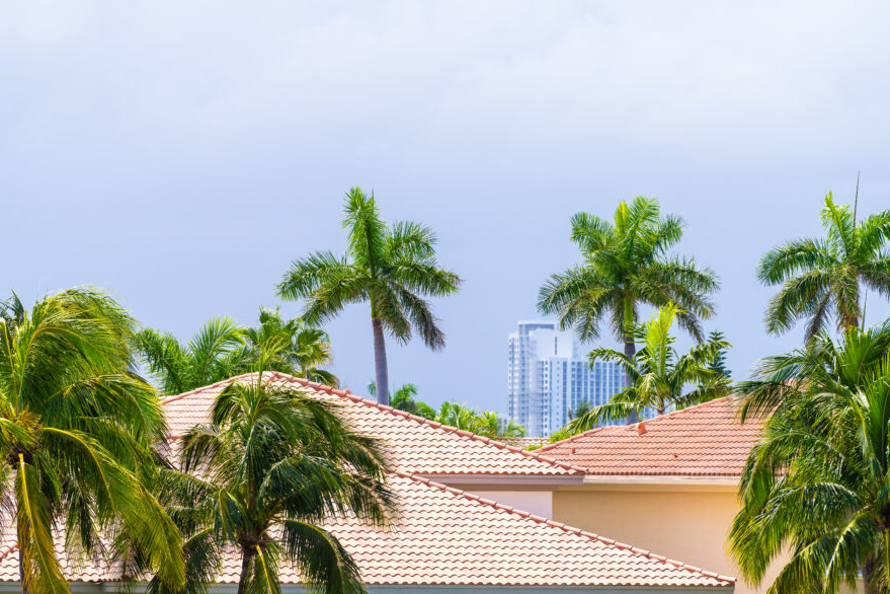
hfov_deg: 8.8
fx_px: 5760
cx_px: 482
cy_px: 336
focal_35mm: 233
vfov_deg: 5.9
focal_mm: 200
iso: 64
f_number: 4
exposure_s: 1/500
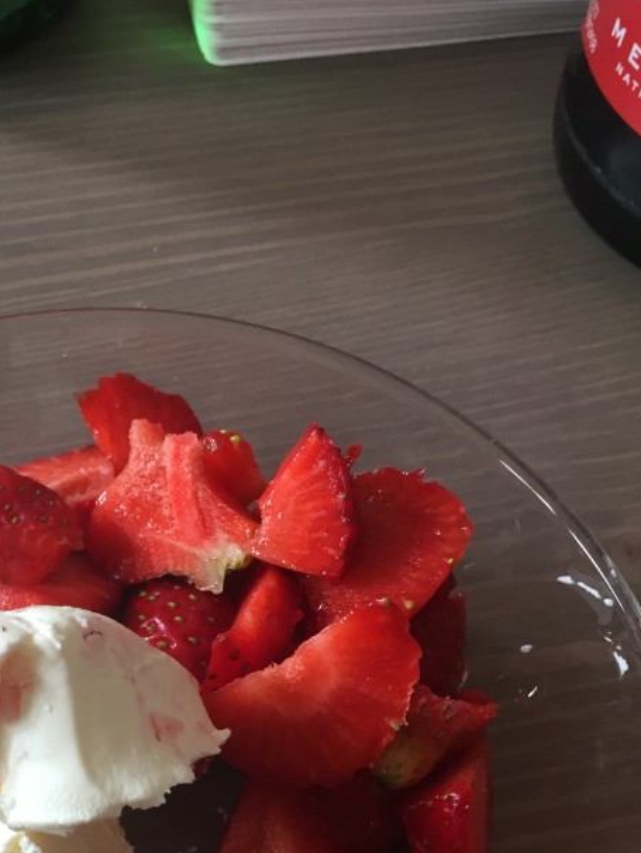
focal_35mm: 49
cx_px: 116
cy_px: 715
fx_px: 1209
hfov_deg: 29.0
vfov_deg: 37.1
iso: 64
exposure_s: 1/30
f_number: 2.2
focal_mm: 4.15
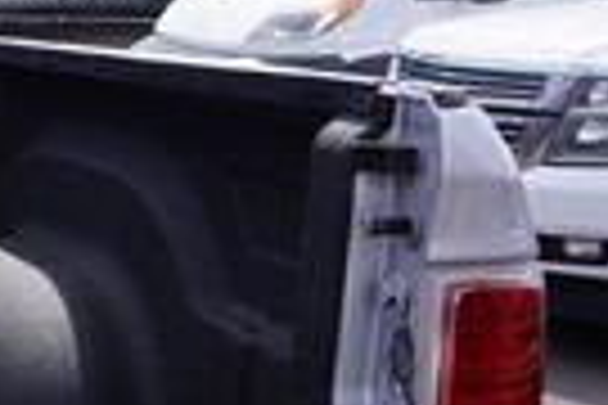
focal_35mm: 114
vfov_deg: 11.7
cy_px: 500
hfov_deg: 15.3
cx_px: -518
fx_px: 1925
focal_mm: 16
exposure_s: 1/80
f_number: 11
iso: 100
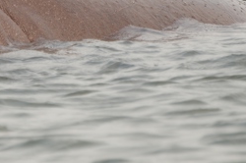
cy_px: -45
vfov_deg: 1.0
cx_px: -31
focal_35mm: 1353
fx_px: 9233
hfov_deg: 1.5
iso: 200
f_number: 5.6
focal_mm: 300
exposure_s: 1/640
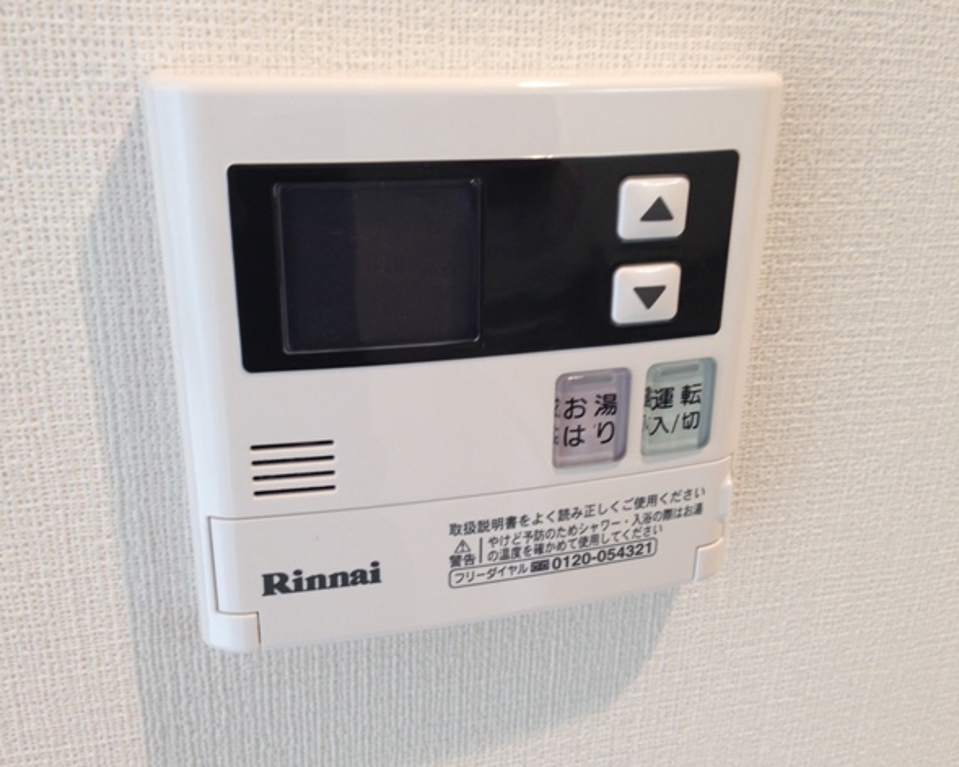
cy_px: 388
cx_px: 467
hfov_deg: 51.5
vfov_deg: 42.2
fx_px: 993
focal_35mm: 35
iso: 50
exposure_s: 1/20
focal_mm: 4.12
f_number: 2.4
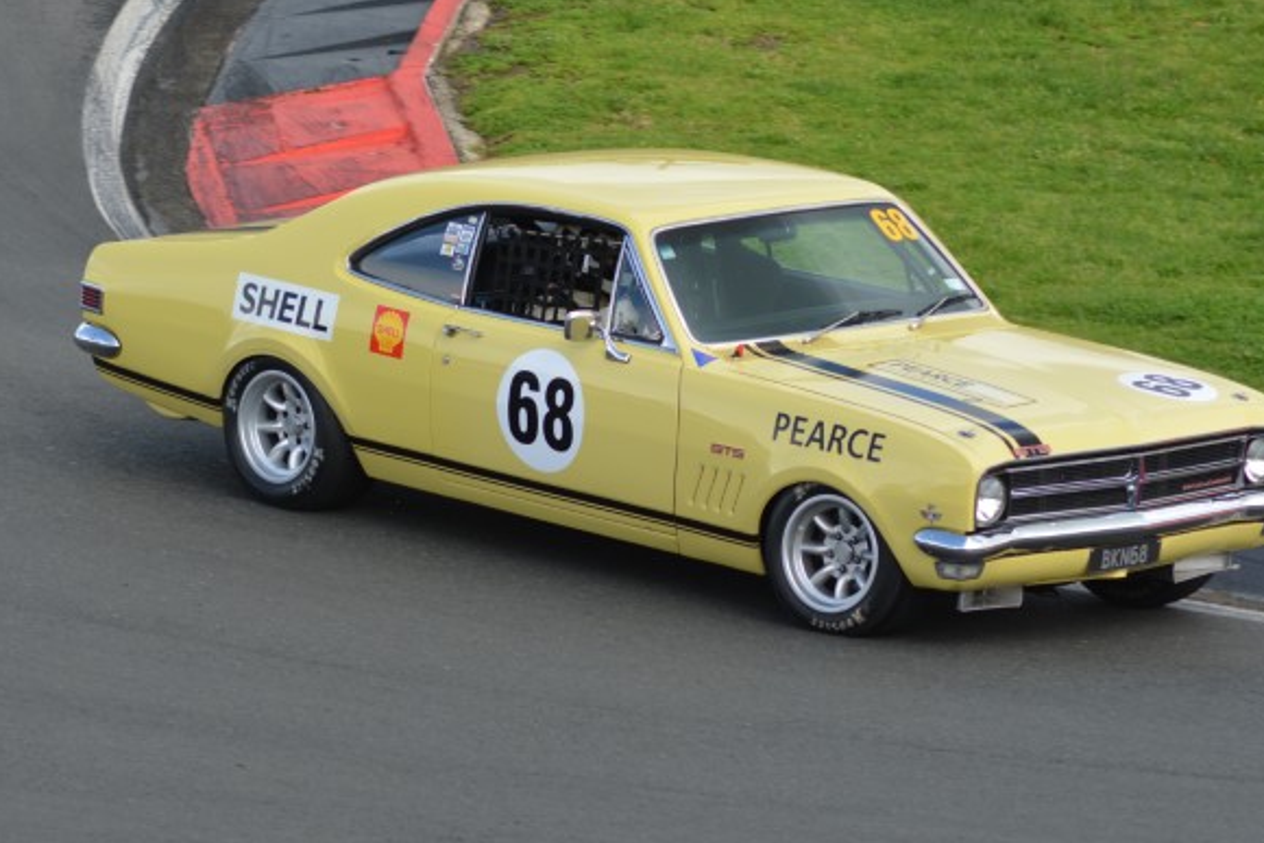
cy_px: 395
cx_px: 717
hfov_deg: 7.3
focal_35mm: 281
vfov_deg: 4.9
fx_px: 9854
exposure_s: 1/800
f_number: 6.3
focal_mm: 155
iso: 400
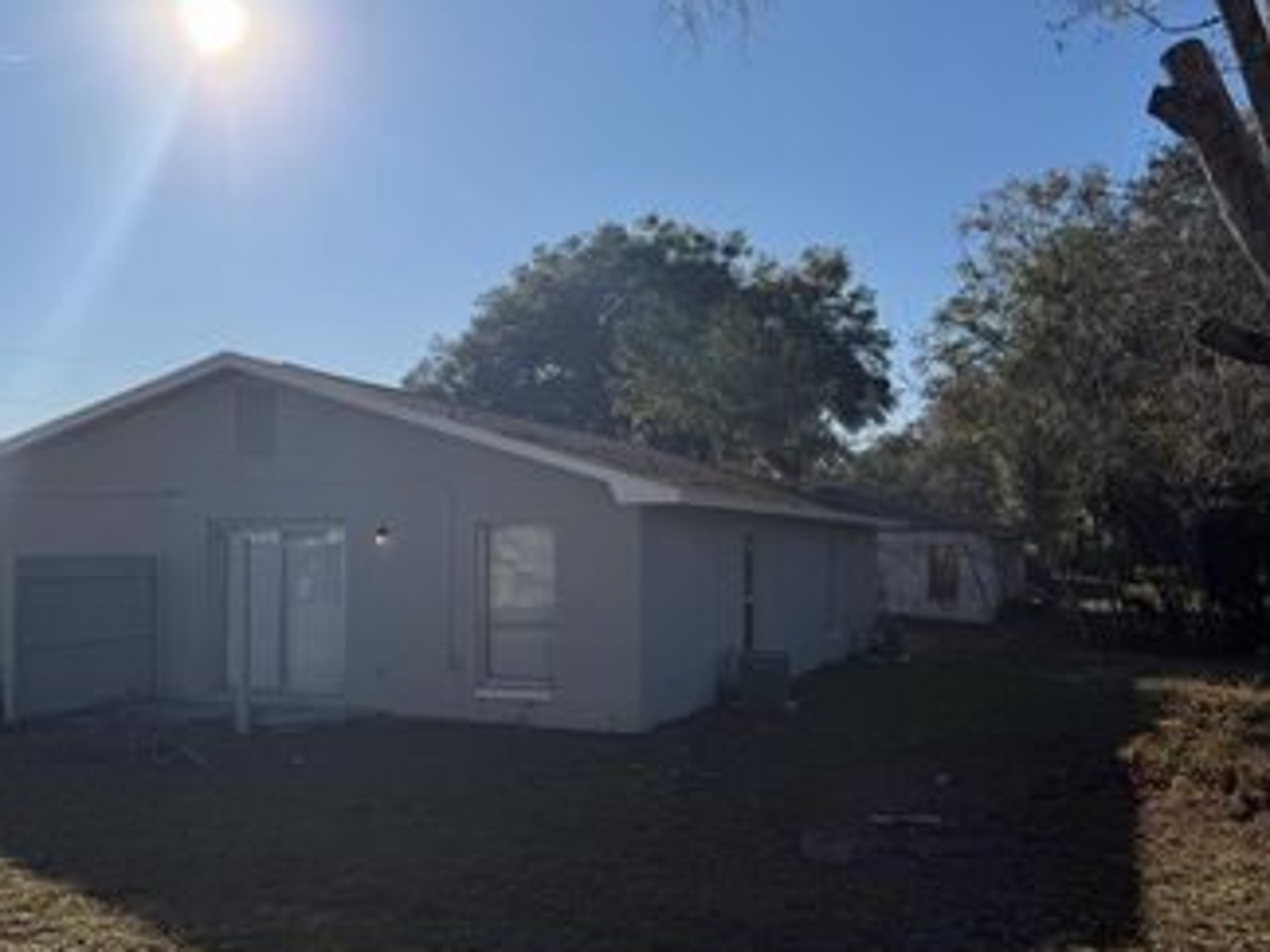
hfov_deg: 50.1
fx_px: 1357
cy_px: 527
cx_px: 572
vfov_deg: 38.6
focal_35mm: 37
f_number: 1.78
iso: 100
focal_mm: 6.76
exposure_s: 1/9091
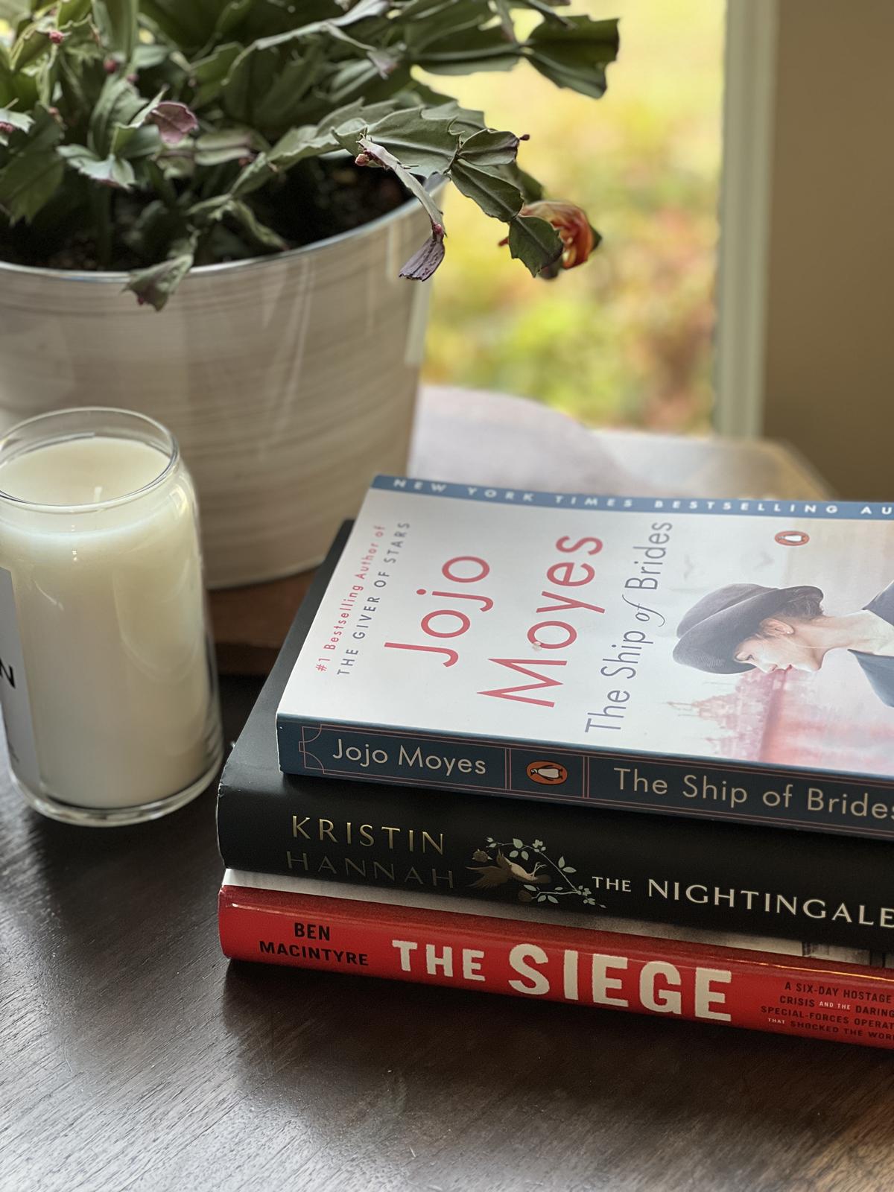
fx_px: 2651
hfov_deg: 19.1
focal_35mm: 77
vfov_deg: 25.3
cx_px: 447
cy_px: 596
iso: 100
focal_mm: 9
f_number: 2.8
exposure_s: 1/121
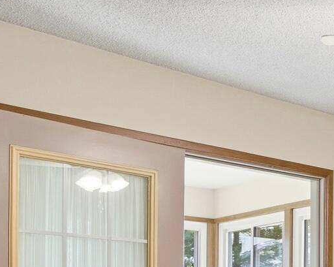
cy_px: 313
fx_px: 543
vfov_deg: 25.1
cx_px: 499
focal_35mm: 55
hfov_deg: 25.7
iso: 100
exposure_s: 1/160
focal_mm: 10
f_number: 4.5
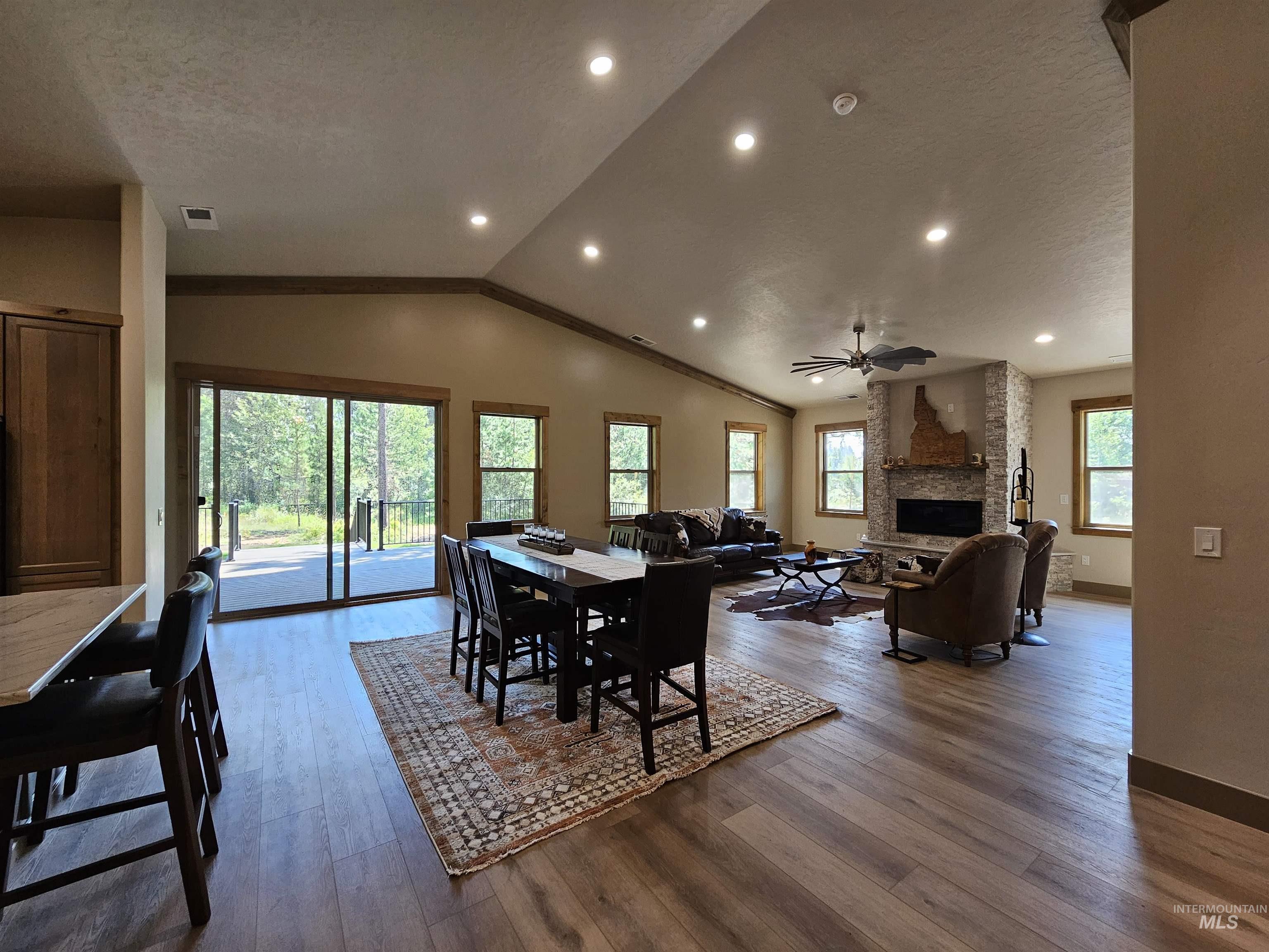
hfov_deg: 106.2
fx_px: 477
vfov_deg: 89.9
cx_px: 634
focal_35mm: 13
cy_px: 476
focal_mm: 2.2
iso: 100
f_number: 2.2
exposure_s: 1/60
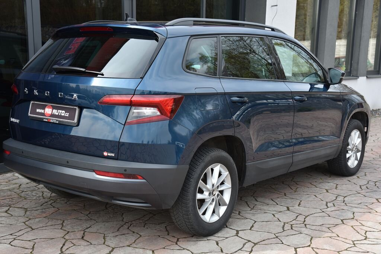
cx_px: 190
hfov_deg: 41.1
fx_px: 508
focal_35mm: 48
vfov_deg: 28.1
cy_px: 127
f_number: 8
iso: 500
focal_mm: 48
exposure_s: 1/250
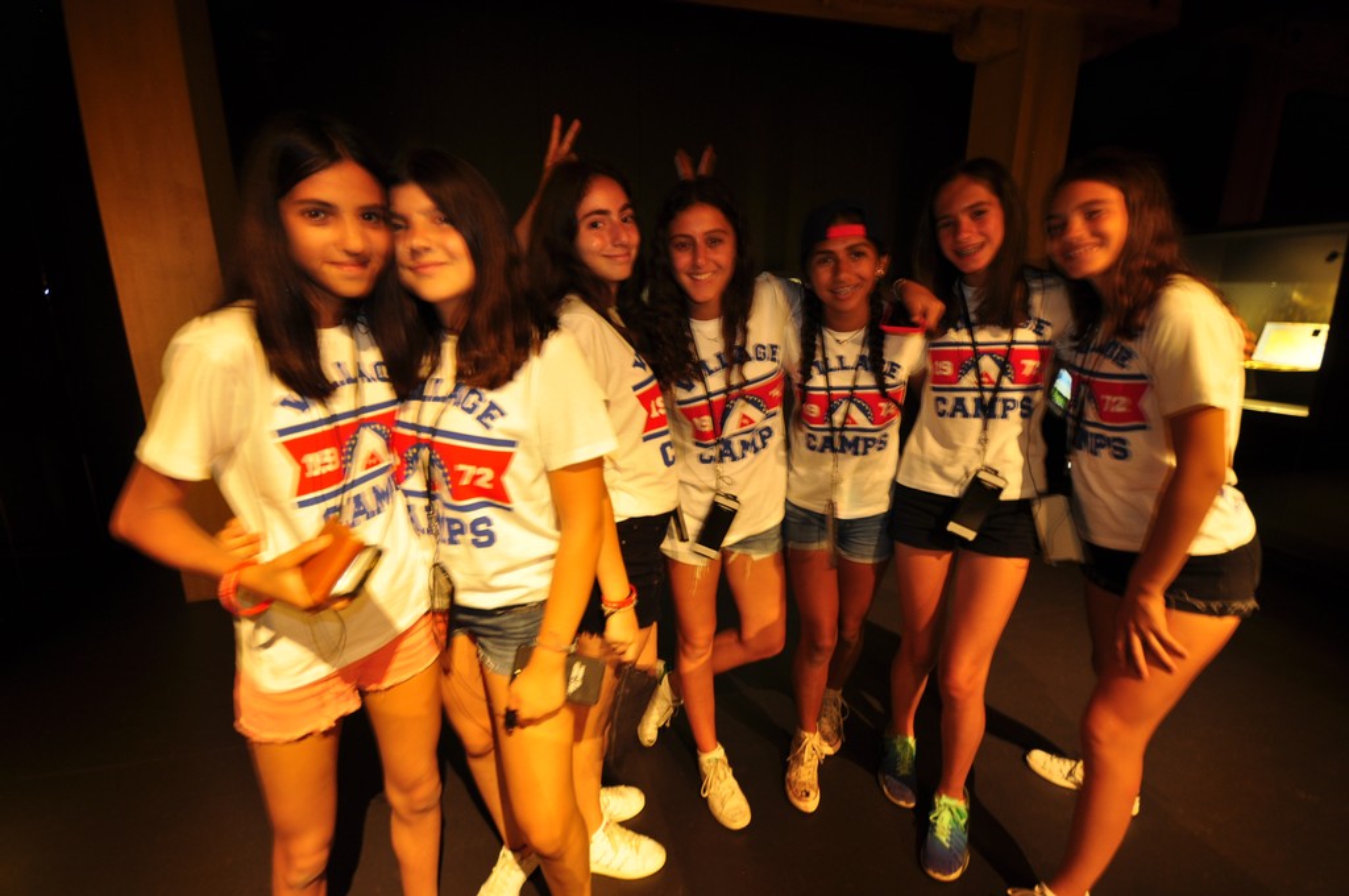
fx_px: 561
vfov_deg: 77.2
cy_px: 448
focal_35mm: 15
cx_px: 674
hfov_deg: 100.5
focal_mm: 10
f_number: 4
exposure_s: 1/1.6
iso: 200
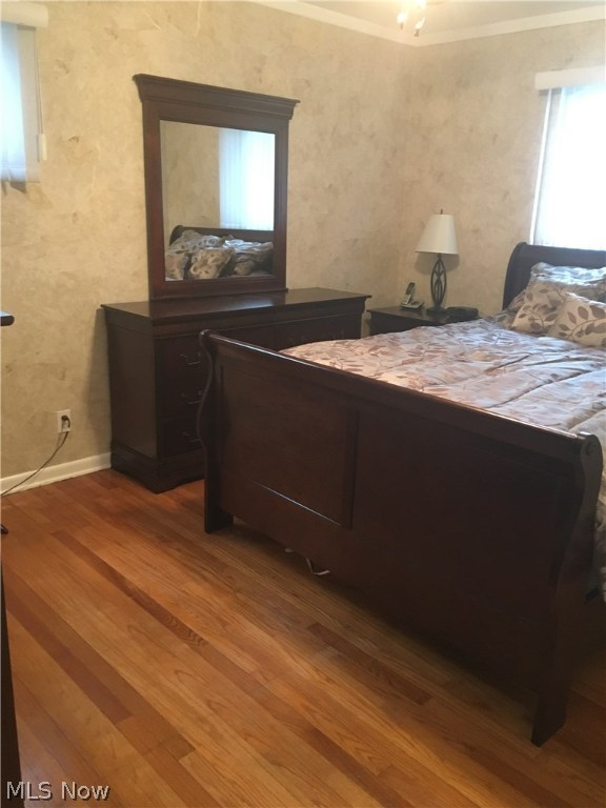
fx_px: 677
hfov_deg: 48.2
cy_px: 404
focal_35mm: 29
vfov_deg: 61.7
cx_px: 303
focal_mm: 4.15
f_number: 2.2
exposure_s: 1/15
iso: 200
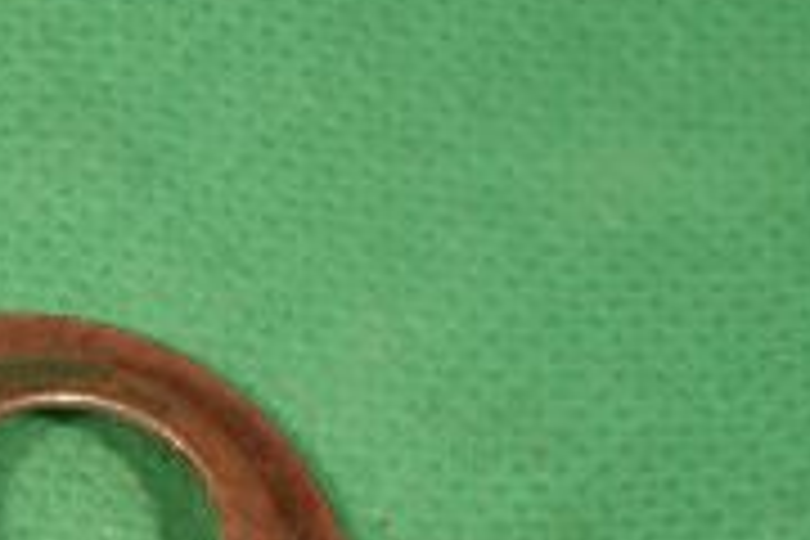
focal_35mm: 260
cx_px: 27
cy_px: 544
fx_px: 5850
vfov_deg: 5.3
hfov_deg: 7.9
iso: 1800
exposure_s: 1/80
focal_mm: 52
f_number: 16
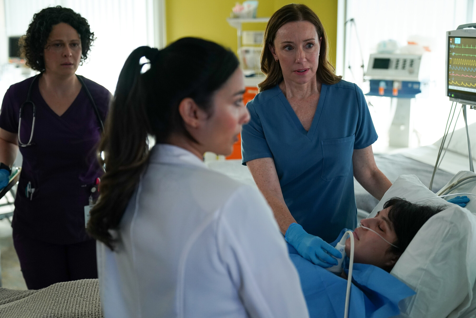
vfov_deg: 26.0
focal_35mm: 52
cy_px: 159
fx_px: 687
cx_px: 238
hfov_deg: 38.2
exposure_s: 1/100
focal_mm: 52
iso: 2000
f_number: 2.8
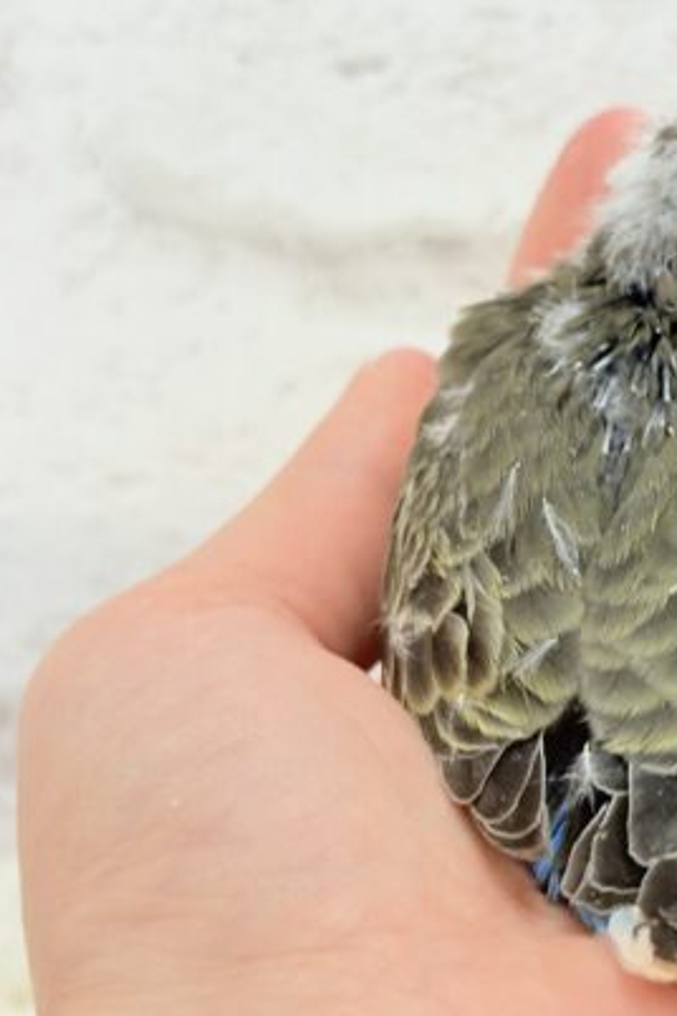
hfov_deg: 15.4
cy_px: 478
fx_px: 2426
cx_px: 783
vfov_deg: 23.6
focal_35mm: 86
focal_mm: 5.96
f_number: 1.6
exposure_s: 1/50
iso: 50
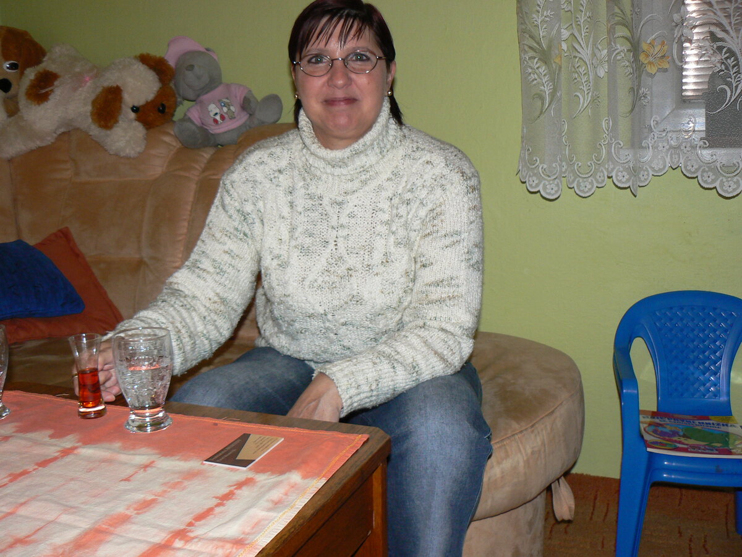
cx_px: 371
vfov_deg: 39.7
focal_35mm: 36
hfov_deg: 51.4
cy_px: 278
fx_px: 772
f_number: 2.8
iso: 100
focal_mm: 6
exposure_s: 1/30
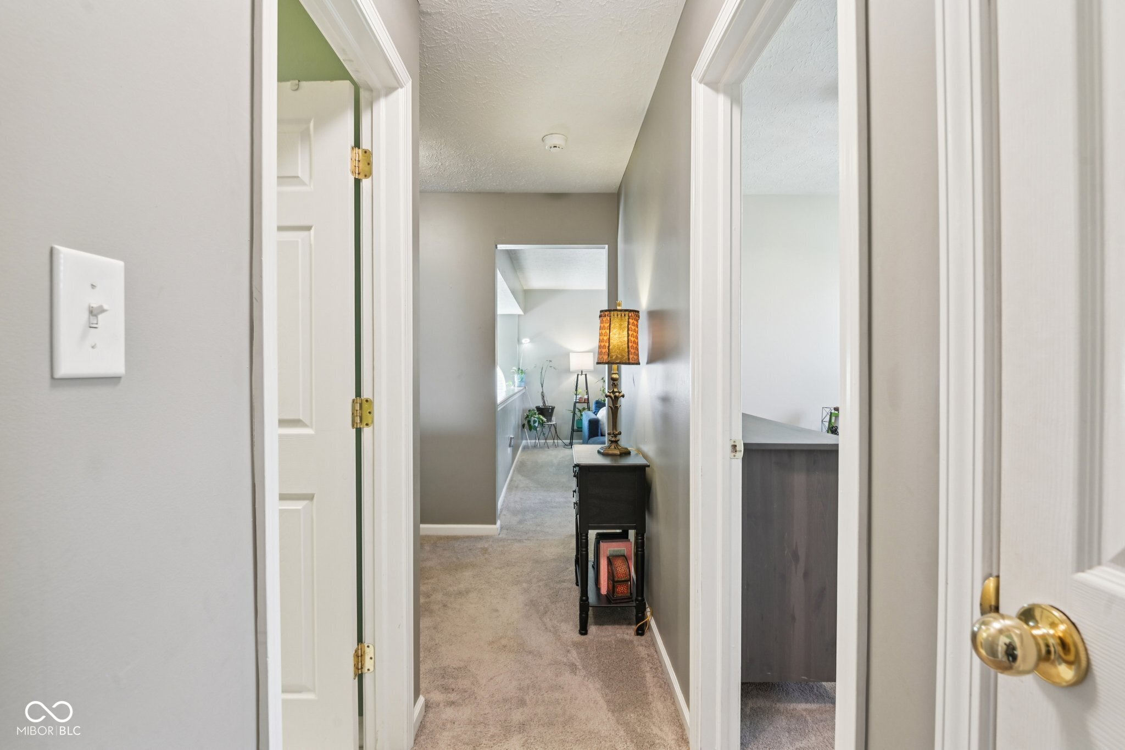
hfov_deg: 96.7
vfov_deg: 73.7
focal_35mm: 16
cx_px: 562
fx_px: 500
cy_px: 375
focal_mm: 16
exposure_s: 1/6
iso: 400
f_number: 8
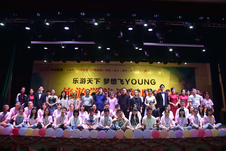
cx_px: 113
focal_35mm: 27
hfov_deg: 67.3
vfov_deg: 48.0
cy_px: 76
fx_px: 170
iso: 160
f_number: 4
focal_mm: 18
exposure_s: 1/45
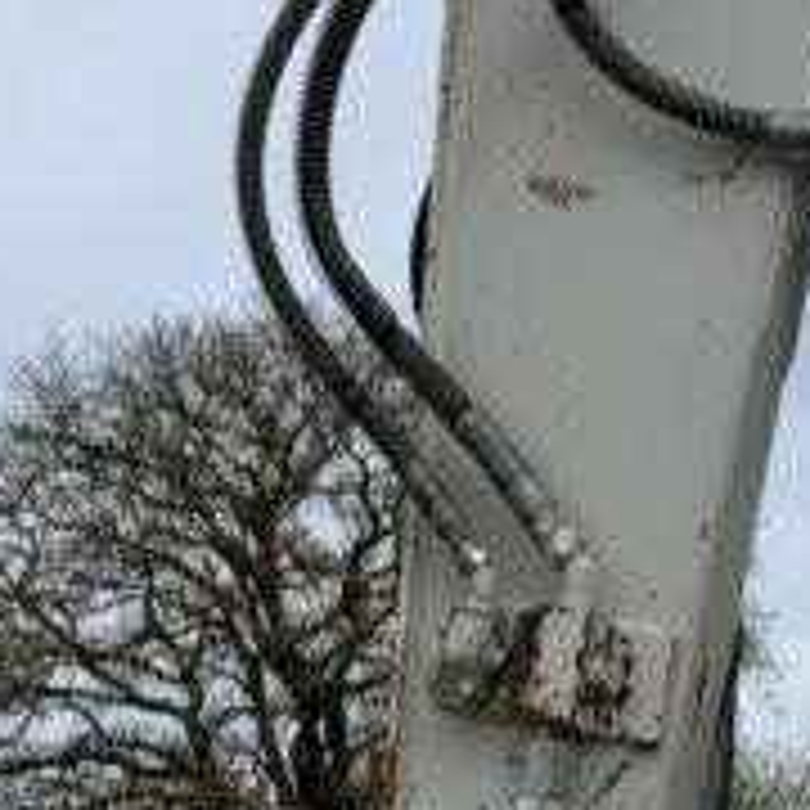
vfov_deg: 19.0
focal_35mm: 91
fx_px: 2409
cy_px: 572
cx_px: 765
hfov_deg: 18.7
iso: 16
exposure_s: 1/340
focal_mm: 3
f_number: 1.8
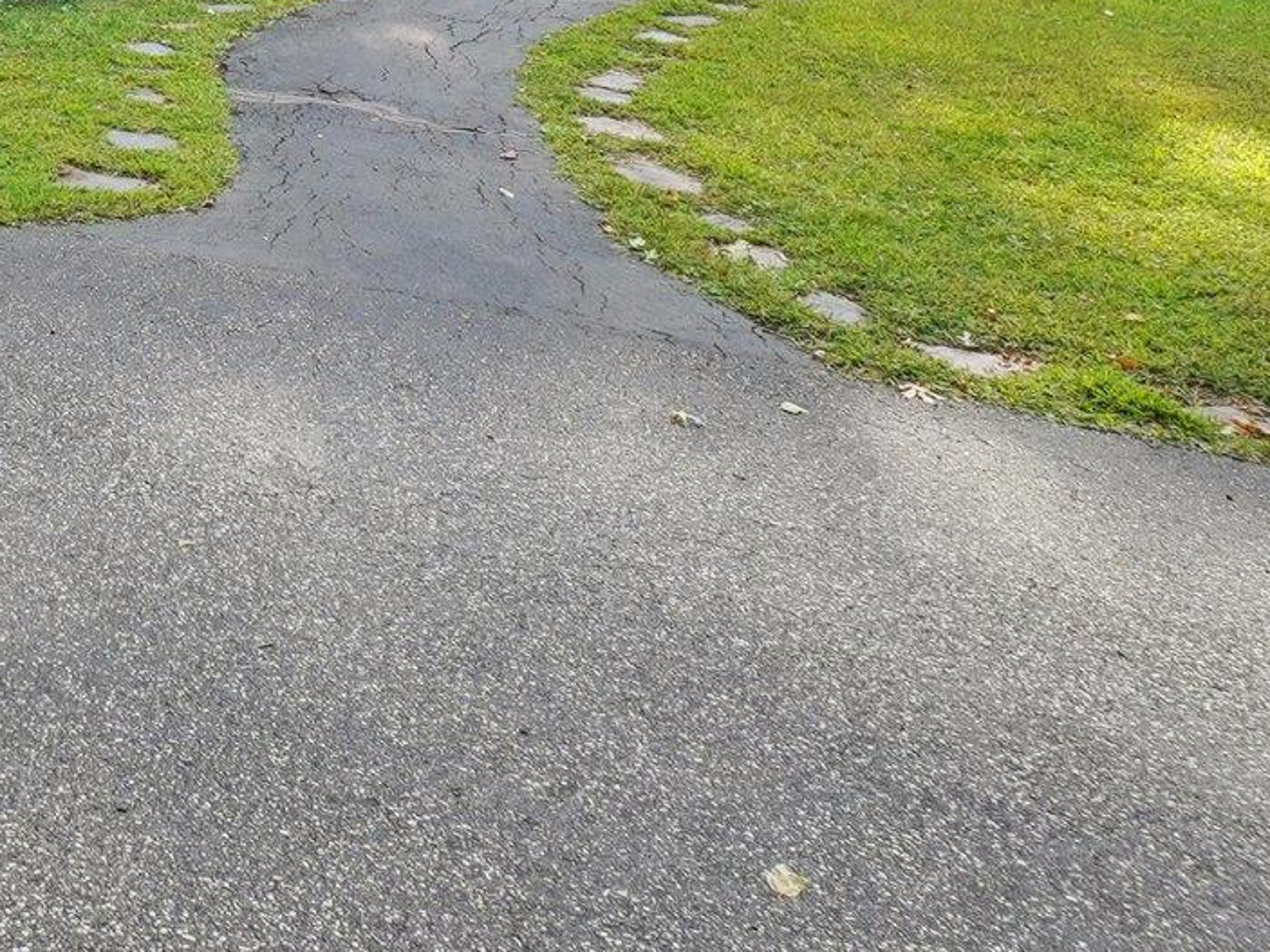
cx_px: -157
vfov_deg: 29.0
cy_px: -230
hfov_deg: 37.0
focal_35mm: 42
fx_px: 1541
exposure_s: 1/320
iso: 640
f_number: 8
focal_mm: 10
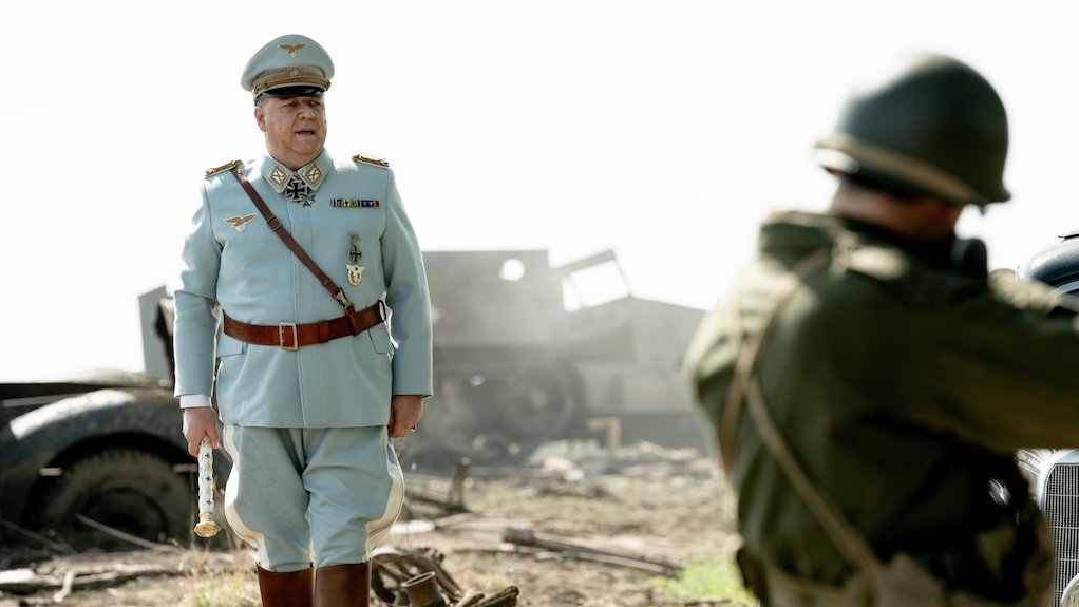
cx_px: 540
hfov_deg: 10.3
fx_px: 6009
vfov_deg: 5.8
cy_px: 291
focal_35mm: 210
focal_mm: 200
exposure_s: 1/320
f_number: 5
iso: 125
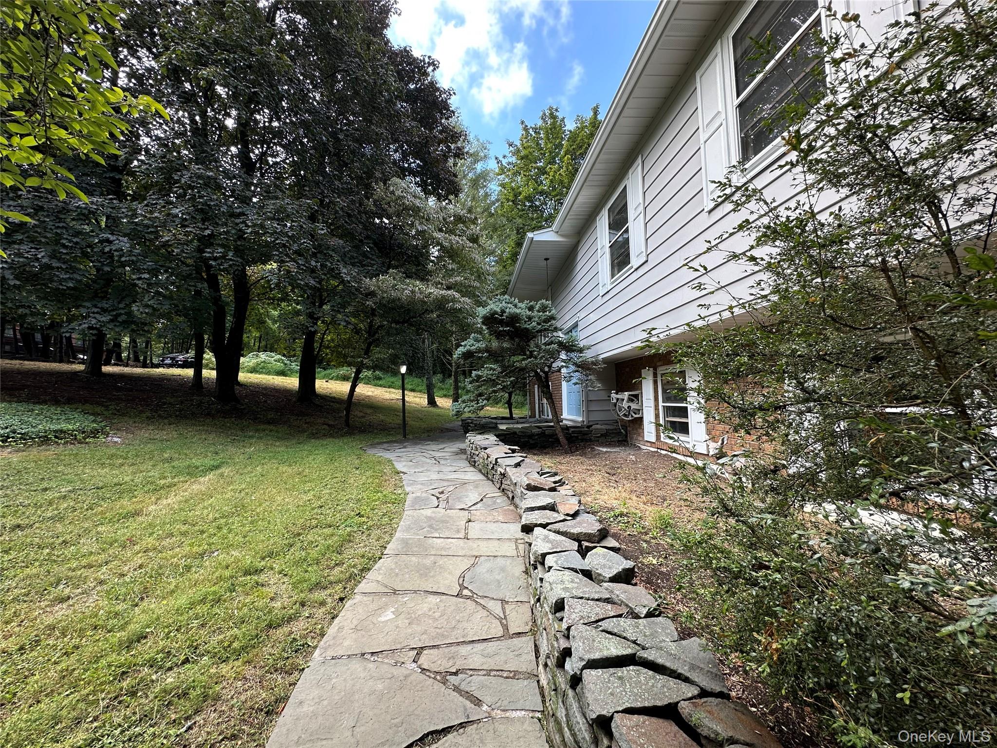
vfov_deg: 85.7
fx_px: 403
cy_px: 374
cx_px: 498
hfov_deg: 102.1
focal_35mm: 14
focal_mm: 2.22
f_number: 2.2
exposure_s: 1/168
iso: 40
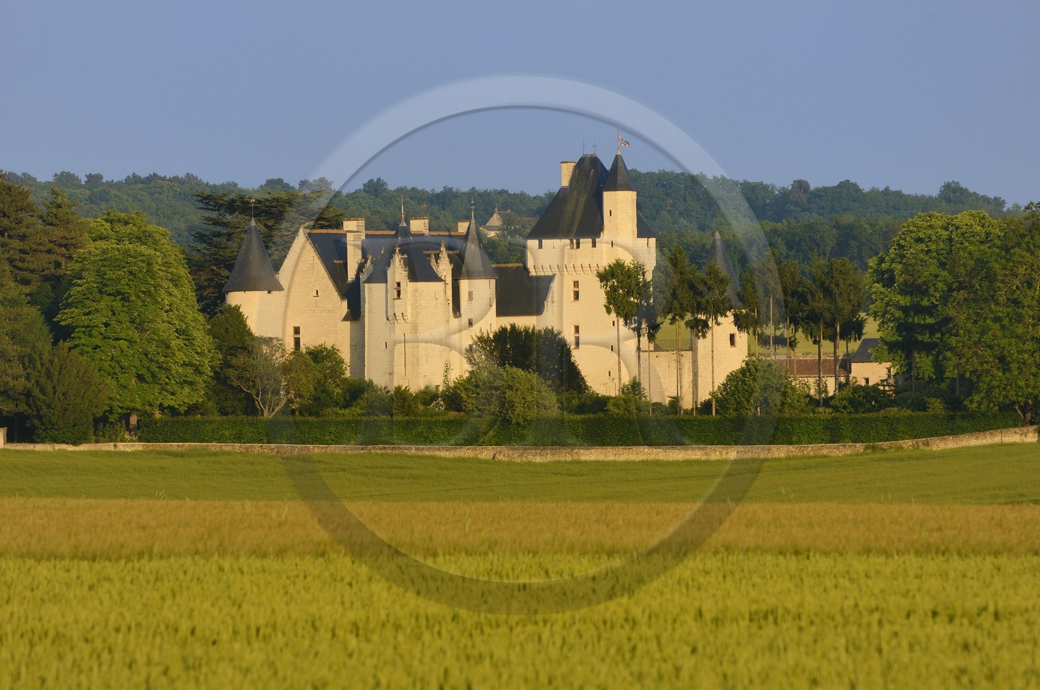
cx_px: 520
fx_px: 8652
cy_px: 345
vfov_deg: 4.6
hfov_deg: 6.9
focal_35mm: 300
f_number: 7.1
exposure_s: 1/180
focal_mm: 200
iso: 100
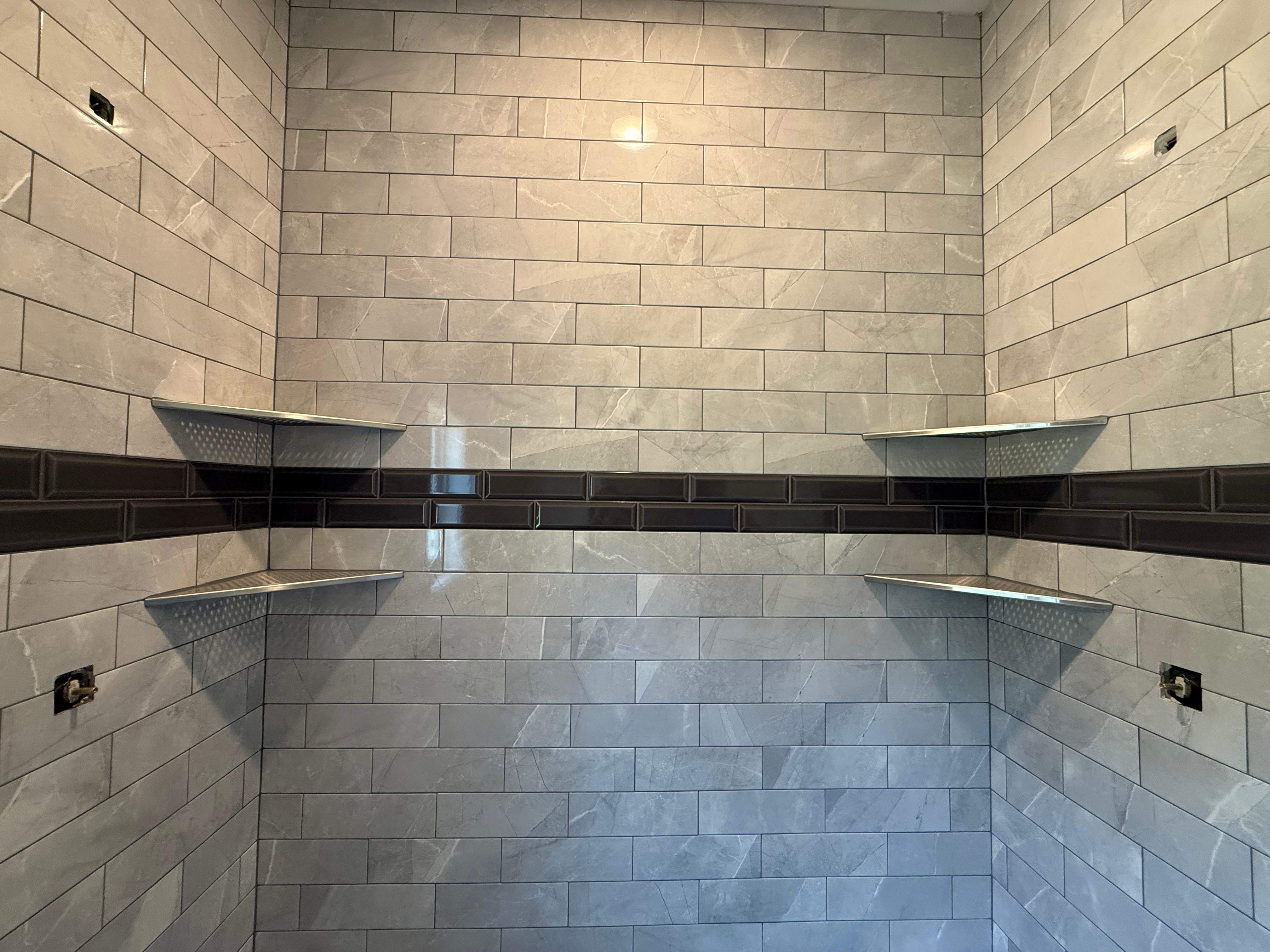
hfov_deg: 102.1
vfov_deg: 85.7
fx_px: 514
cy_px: 476
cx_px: 635
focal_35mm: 14
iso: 200
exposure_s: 1/60
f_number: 2.2
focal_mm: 2.22
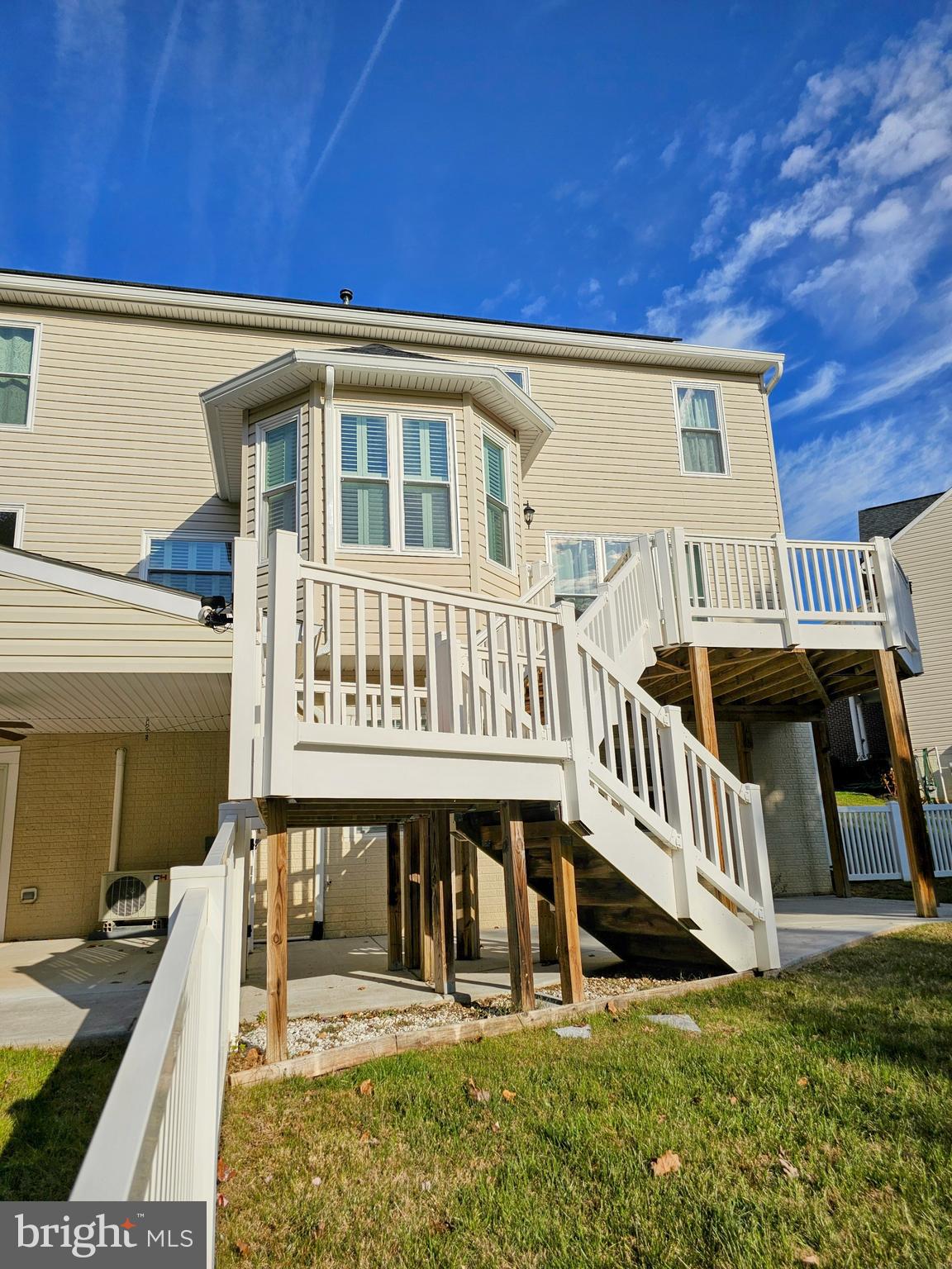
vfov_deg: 73.9
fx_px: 843
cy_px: 634
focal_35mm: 23
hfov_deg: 58.9
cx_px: 476
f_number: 1.7
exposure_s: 1/2049
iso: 10
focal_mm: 6.3
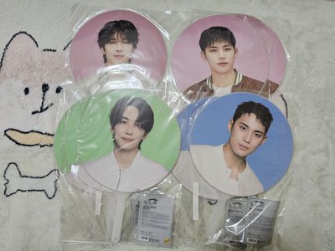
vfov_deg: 58.9
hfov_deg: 73.9
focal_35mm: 23
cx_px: 168
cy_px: 126
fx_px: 223
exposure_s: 1/120
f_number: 1.7
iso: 1000
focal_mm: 6.3
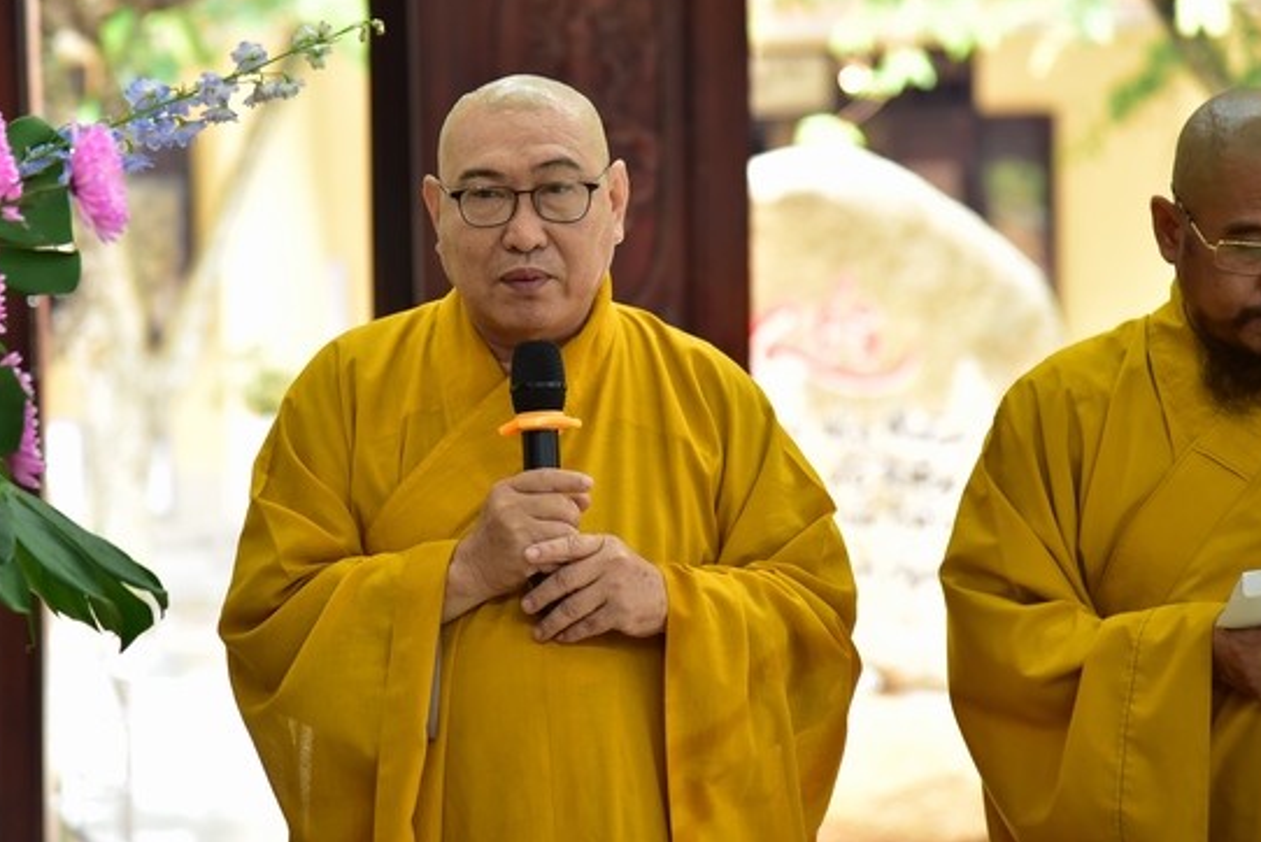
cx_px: 554
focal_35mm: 144
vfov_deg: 9.5
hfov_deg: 14.2
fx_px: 5046
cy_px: 344
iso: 1250
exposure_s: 1/50
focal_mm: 120
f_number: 4
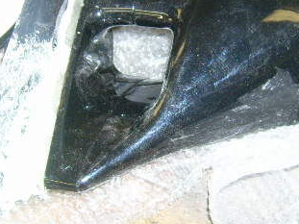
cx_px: 167
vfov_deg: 20.4
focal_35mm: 72
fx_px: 622
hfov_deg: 27.0
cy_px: 87
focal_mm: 5.95
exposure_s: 1/60
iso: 100
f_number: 2.8
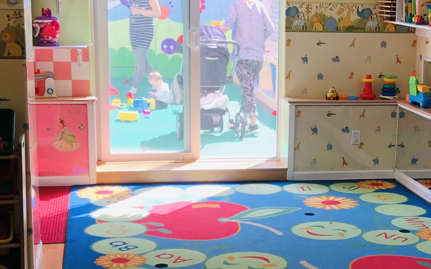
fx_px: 881
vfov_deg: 17.3
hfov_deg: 27.1
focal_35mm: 75
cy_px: 189
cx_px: 325
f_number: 1.8
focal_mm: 4
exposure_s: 1/120
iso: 40
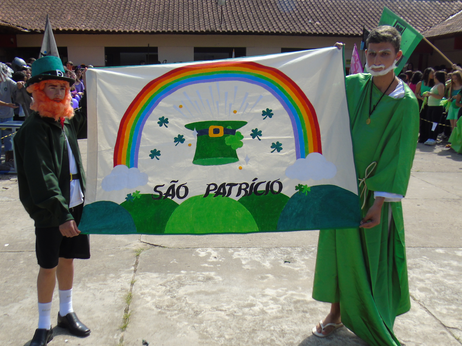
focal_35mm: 40
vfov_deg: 36.0
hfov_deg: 46.7
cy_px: 181
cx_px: 211
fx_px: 534
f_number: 3.8
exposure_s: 1/640
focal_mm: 6.1
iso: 80
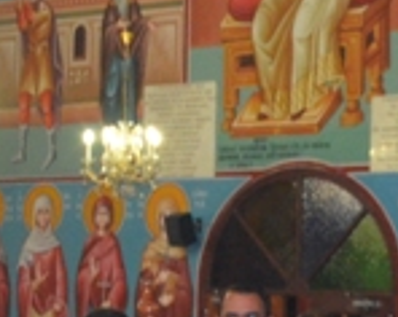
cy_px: 193
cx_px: -293
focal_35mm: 164
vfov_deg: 9.4
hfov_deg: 11.1
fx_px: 1929
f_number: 6.3
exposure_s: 1/60
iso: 2000
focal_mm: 18
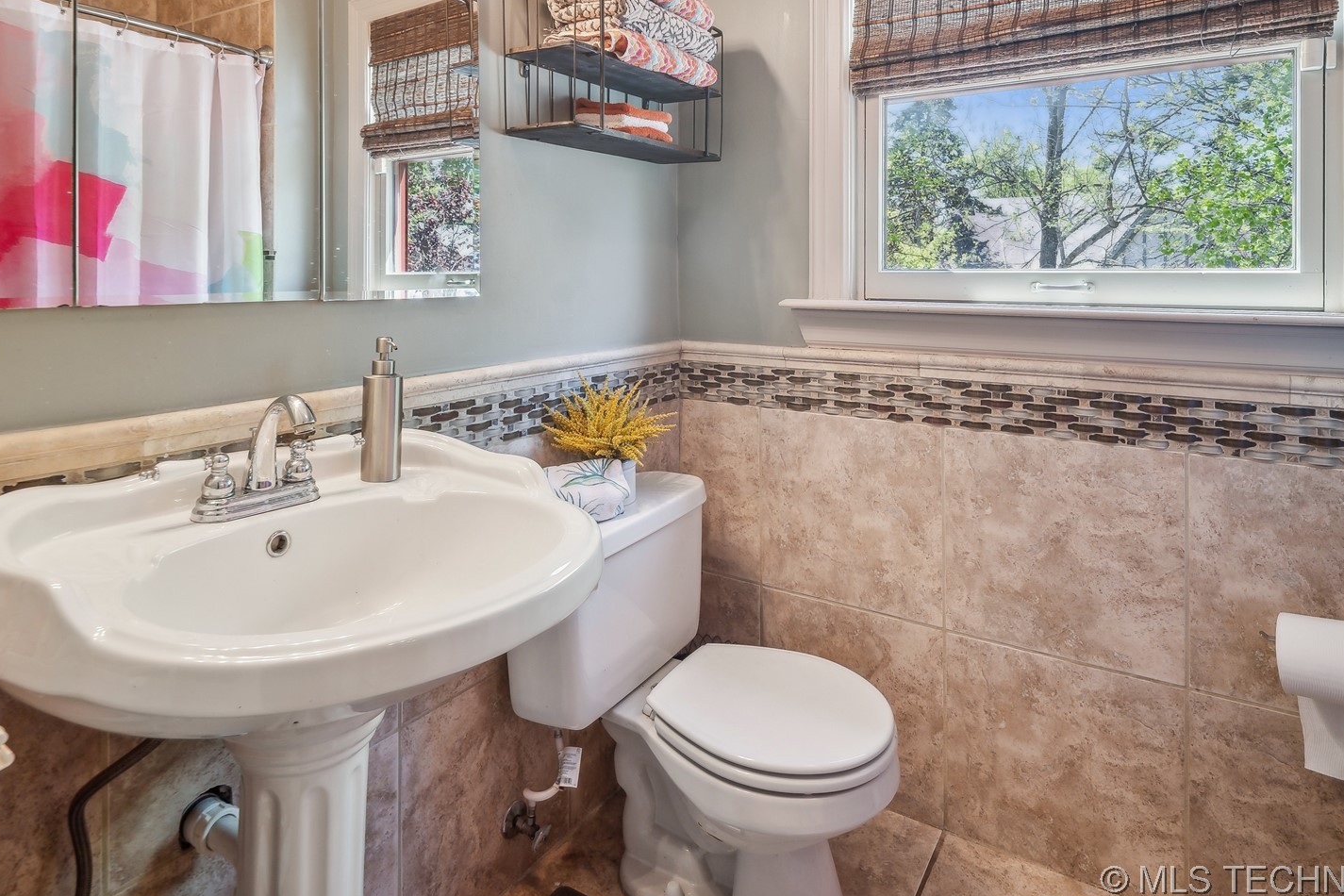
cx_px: 689
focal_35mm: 20
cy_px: 277
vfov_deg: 60.0
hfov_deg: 84.0
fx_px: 747
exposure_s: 1/15
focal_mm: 14
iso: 640
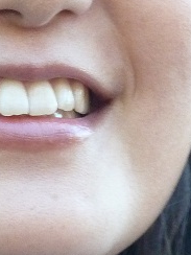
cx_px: -29
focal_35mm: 1064
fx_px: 7828
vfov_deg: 1.9
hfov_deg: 1.4
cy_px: 63
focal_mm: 42.6
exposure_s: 1/80
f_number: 4.7
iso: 400
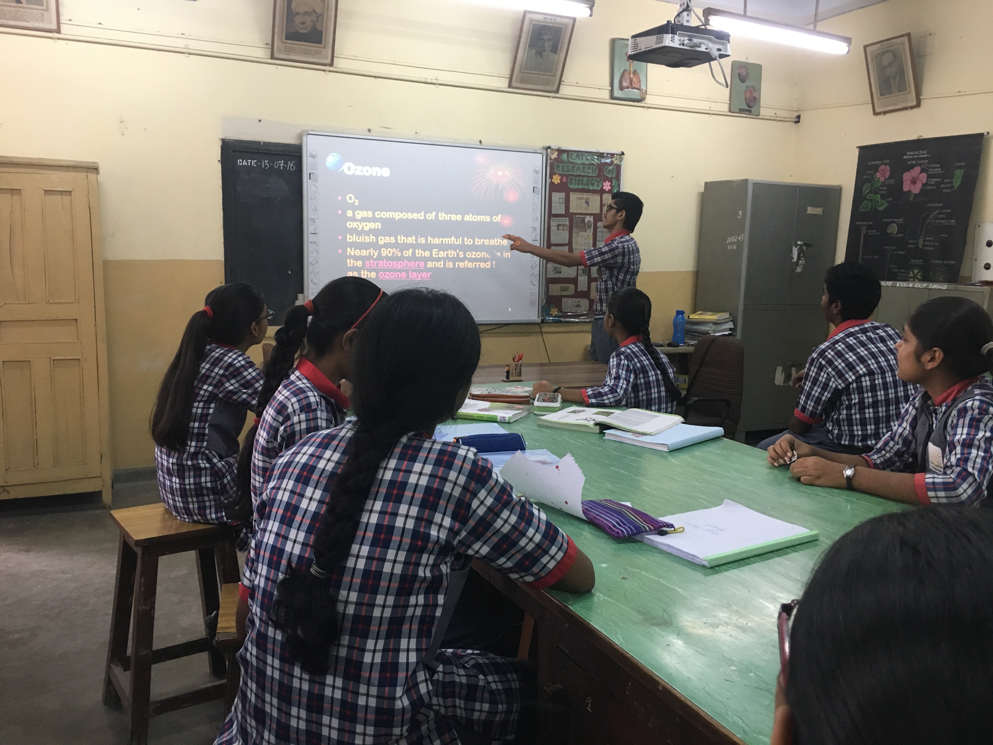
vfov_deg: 48.2
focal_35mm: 29
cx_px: 496
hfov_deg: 61.7
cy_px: 372
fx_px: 832
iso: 125
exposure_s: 1/33
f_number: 2.2
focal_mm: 4.15
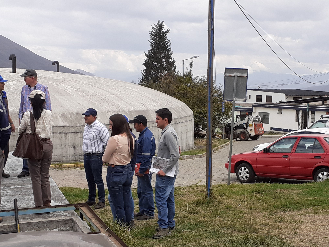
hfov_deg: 34.9
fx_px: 523
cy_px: 162
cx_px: 188
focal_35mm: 55
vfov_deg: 26.4
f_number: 1.9
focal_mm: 3.6
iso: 40
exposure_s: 1/1712
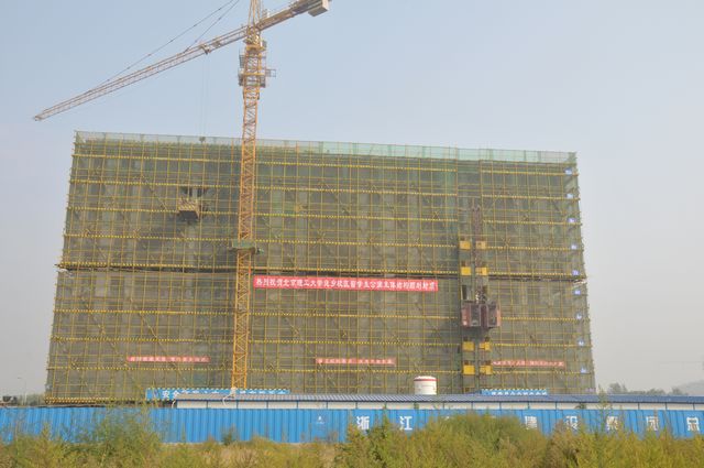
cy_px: 234
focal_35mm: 36
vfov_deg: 36.8
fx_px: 703
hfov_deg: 53.2
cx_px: 352
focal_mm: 24
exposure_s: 1/320
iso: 250
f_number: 9
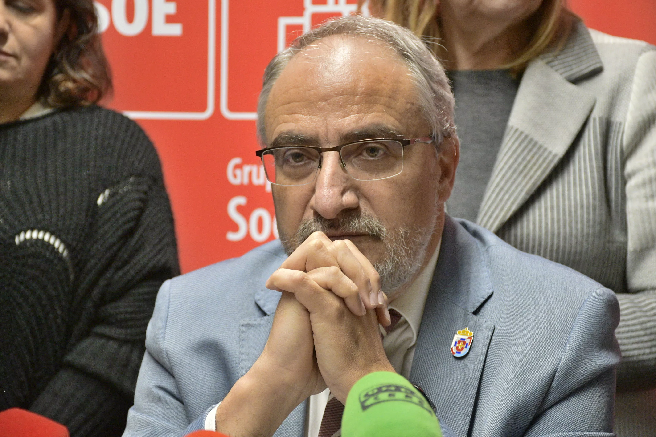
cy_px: 218
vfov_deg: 16.3
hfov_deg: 24.2
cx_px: 328
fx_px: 1531
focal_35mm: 84
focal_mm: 56
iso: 2200
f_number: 4.8
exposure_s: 1/125
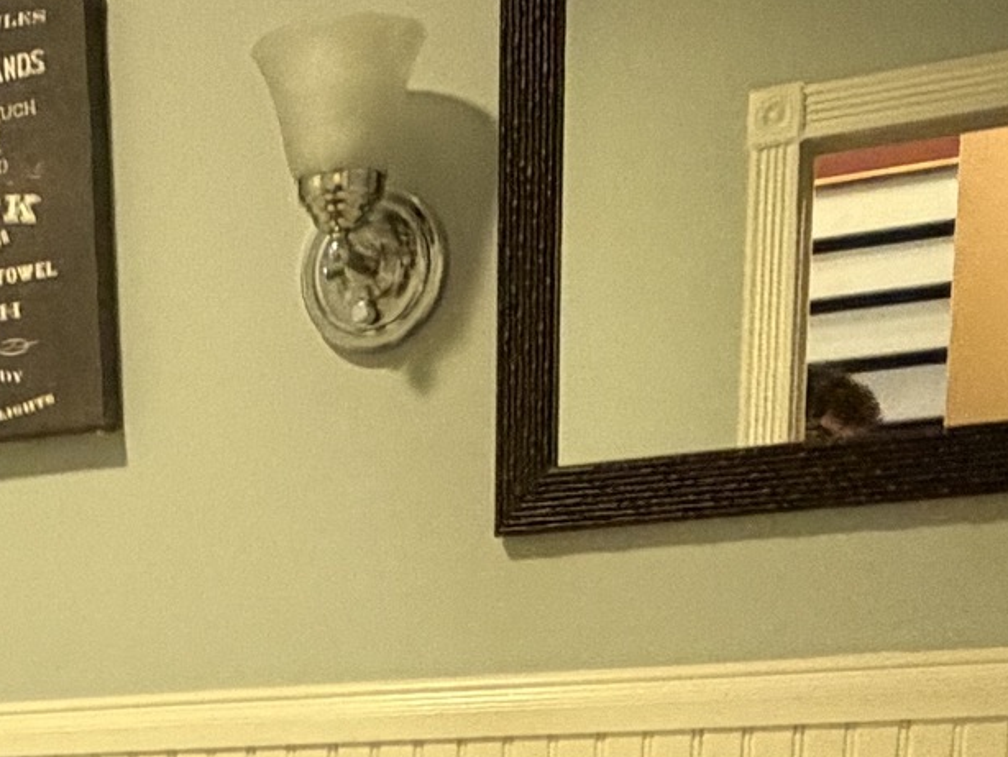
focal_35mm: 70
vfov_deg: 17.7
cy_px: 1282
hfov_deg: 26.6
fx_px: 2039
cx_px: 61
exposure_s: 1/60
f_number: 2.2
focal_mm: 2.22
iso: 320
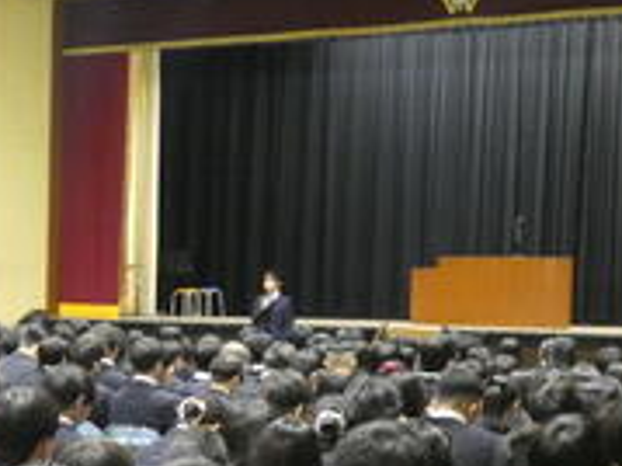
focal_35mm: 96
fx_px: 1724
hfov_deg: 20.1
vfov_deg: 15.2
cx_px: 90
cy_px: 424
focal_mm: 7.8
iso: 1600
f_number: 3.7
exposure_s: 1/30
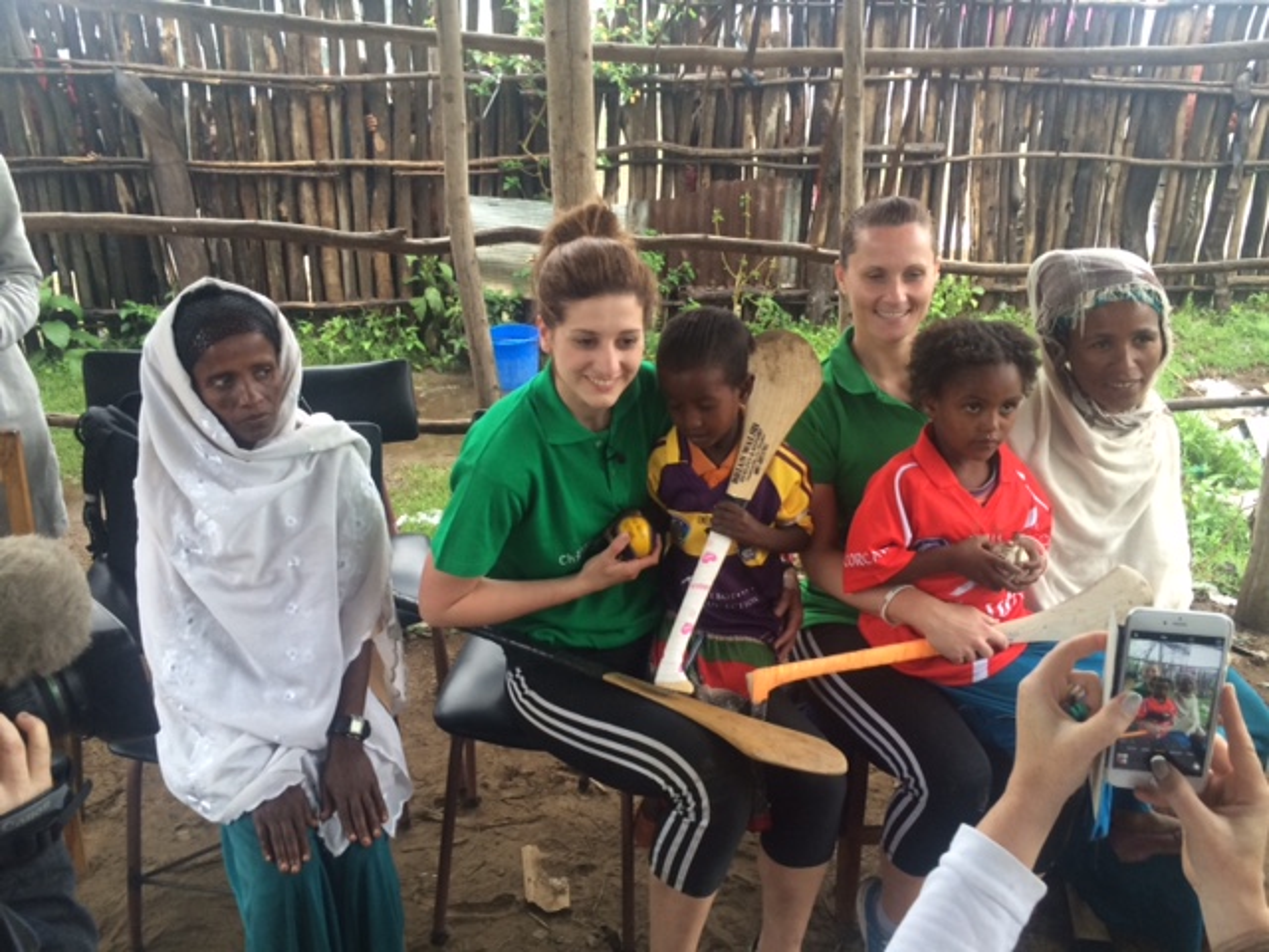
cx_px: 634
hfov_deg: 61.7
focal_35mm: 29
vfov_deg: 48.2
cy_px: 476
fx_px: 1063
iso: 100
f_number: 2.2
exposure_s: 1/33
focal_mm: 4.15
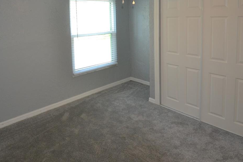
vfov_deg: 46.9
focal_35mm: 26
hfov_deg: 68.9
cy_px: 33
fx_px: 175
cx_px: 100
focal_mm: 10
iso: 450
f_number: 3.5
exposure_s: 1/60
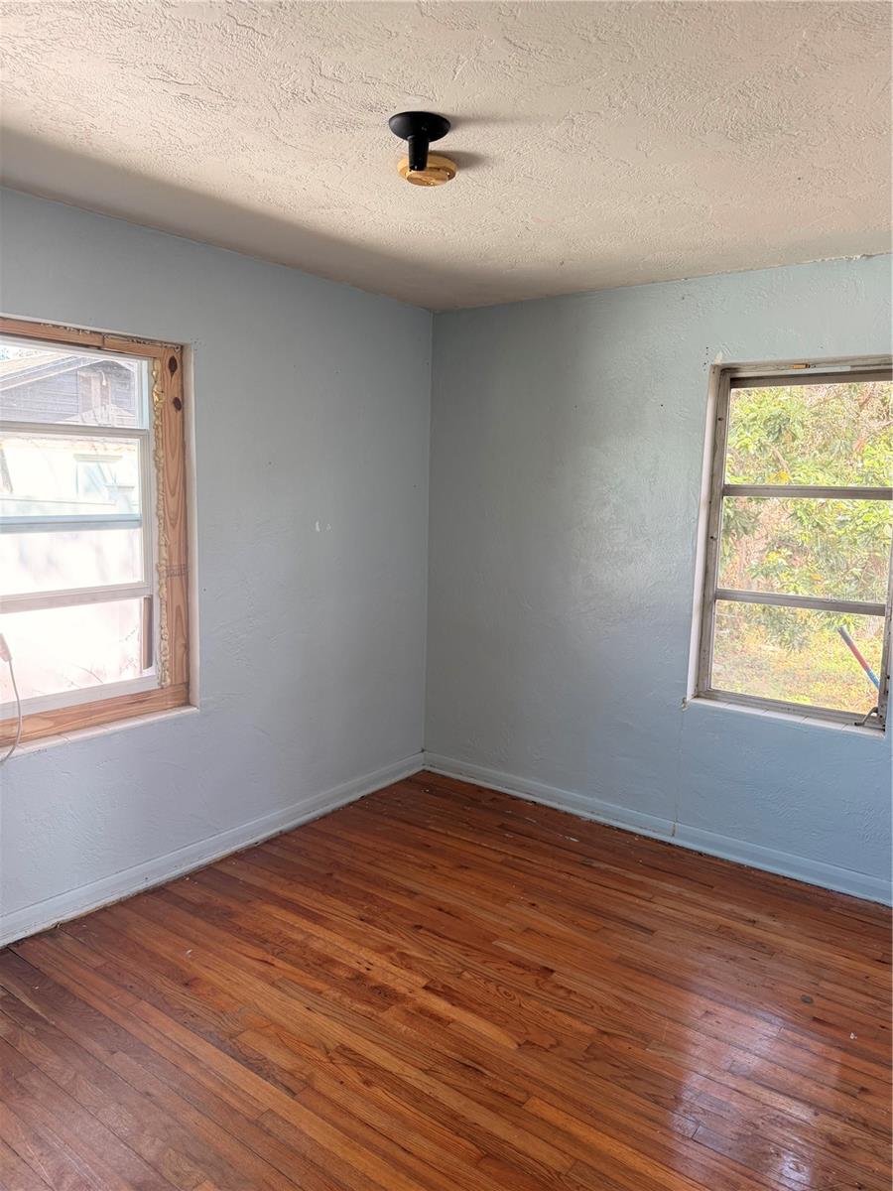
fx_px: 826
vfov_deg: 71.6
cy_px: 596
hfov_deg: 56.8
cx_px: 446
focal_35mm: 24
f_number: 1.78
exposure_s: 1/121
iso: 125
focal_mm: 6.76
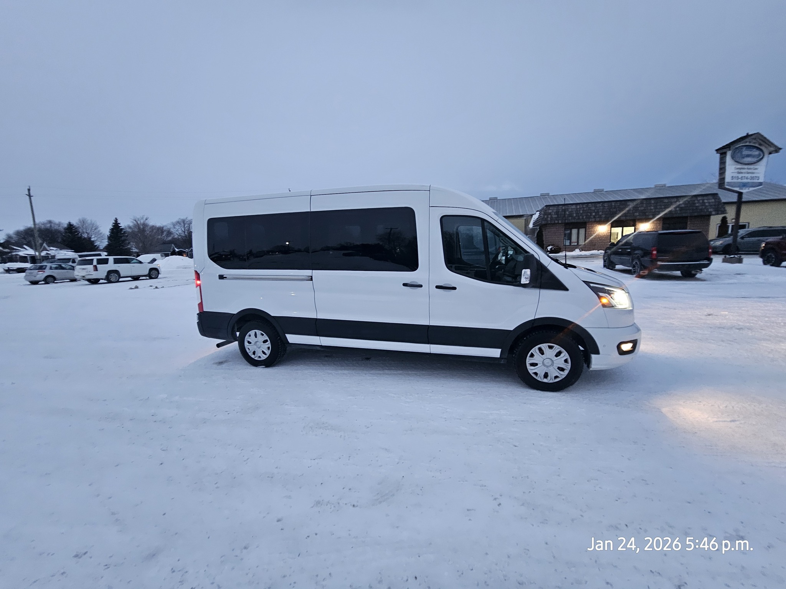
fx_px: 295
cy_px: 294
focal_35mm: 13
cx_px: 393
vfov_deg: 89.9
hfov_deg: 106.2
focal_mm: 2.2
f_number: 2.2
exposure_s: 1/30
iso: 500
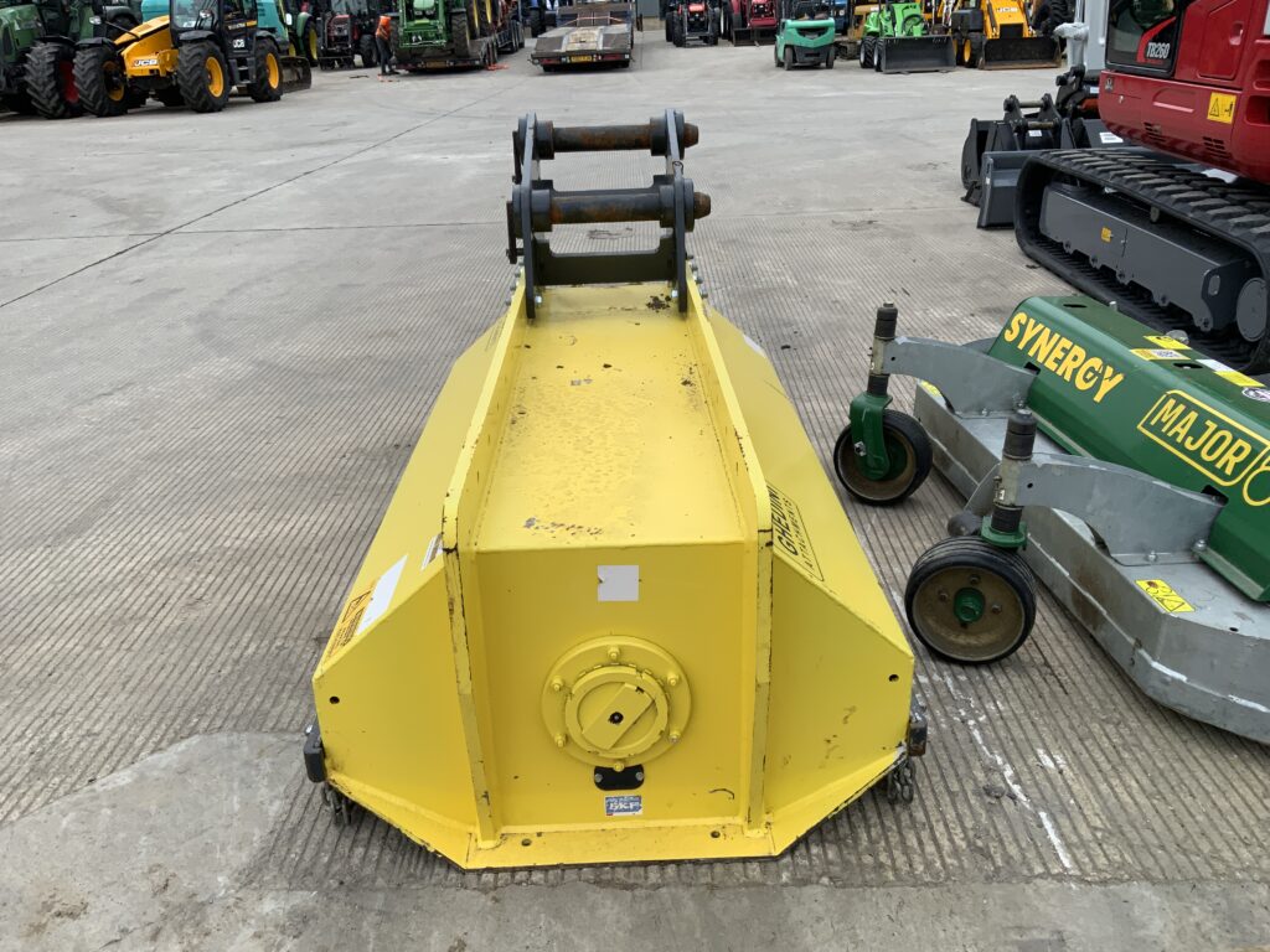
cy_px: 476
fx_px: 1064
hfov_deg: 61.7
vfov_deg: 48.2
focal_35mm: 29
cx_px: 635
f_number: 1.8
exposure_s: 1/792
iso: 16
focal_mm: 3
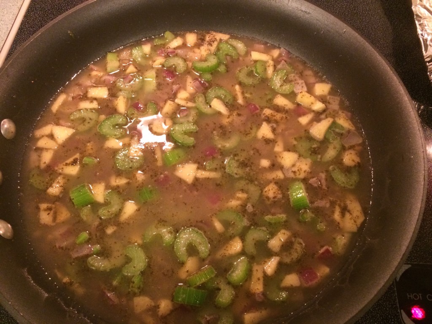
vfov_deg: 48.2
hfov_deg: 61.7
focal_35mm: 29
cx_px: 216
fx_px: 362
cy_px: 162
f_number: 2.2
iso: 320
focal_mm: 4.15
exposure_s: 1/17
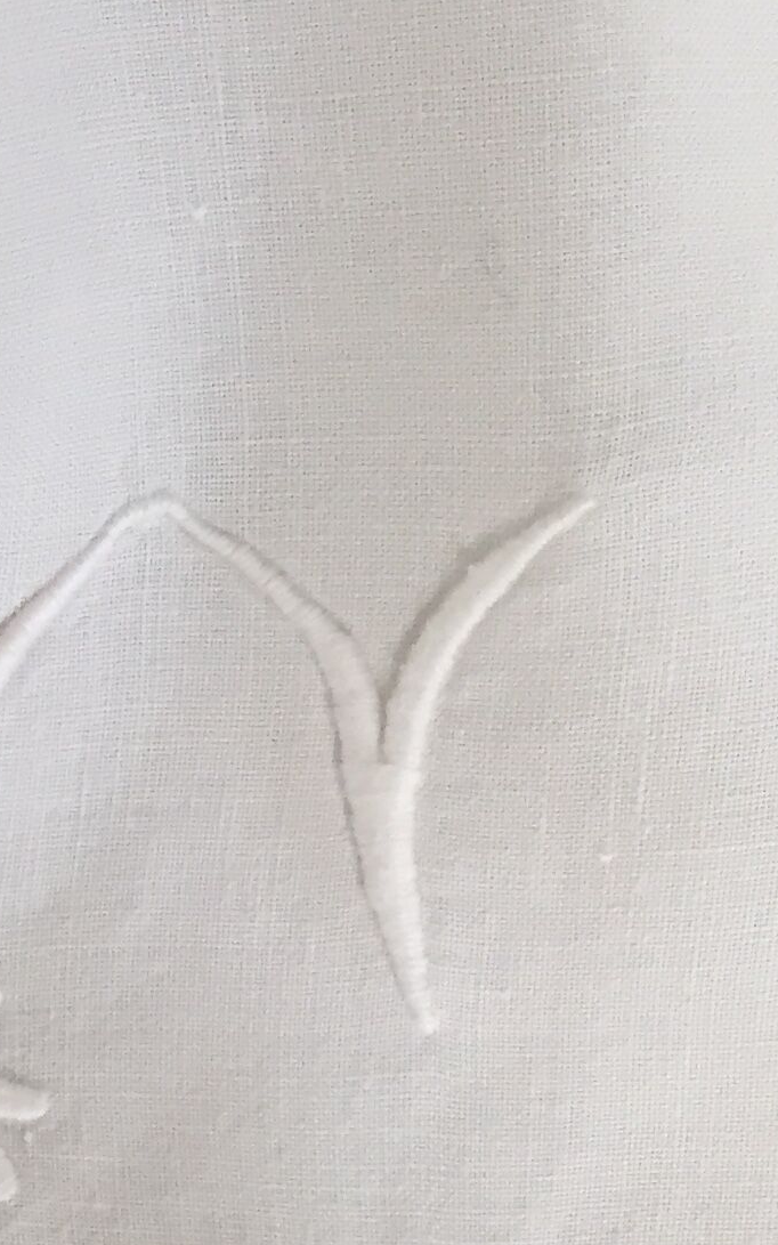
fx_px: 3121
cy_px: 1675
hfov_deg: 13.2
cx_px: -500
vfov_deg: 20.4
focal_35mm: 92
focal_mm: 4.15
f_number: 2.2
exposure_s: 1/33
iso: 40
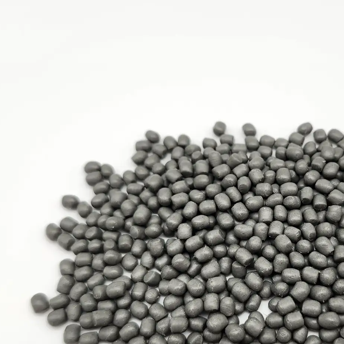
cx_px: 250
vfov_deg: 39.9
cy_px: 196
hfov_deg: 39.2
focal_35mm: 42
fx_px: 472
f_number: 1.8
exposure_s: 1/180
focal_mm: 5.54
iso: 32
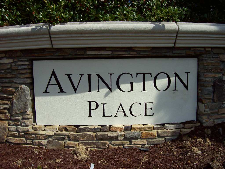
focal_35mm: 36
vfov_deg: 39.7
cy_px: 84
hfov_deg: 51.4
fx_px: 234
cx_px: 112
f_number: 4.8
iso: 80
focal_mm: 6
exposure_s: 1/905
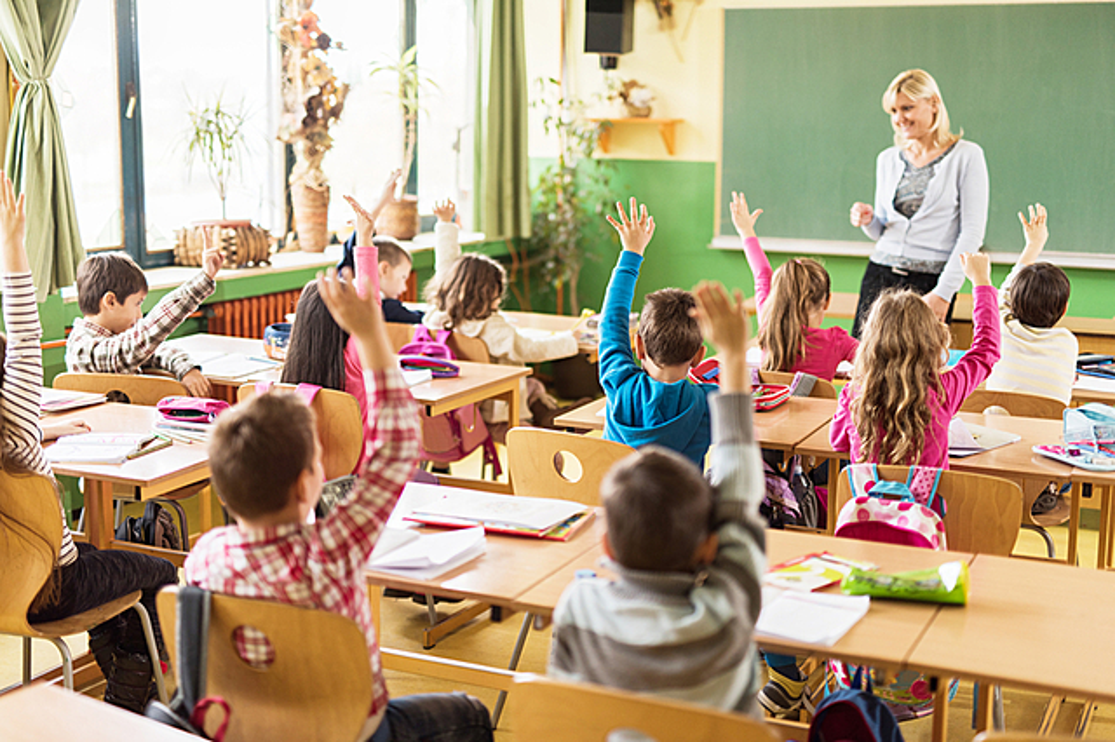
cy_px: 371
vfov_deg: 27.0
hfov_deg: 39.6
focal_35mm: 50
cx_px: 558
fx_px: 1548
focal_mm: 50
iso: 250
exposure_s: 1/60
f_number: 1.4
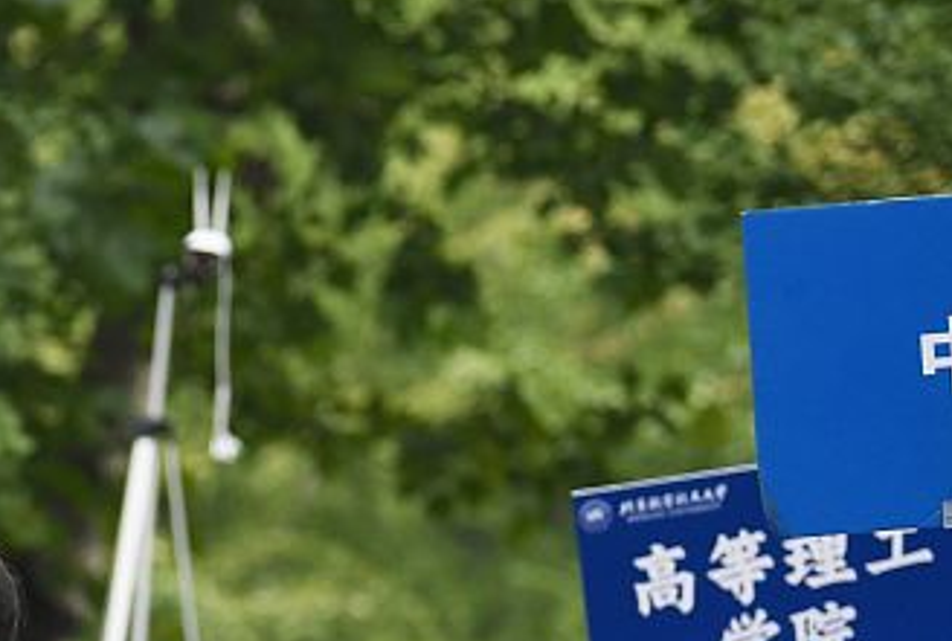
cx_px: -406
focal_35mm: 439
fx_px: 11646
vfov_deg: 3.1
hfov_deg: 4.7
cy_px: 1056
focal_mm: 120
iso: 500
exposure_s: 1/400
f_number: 2.8
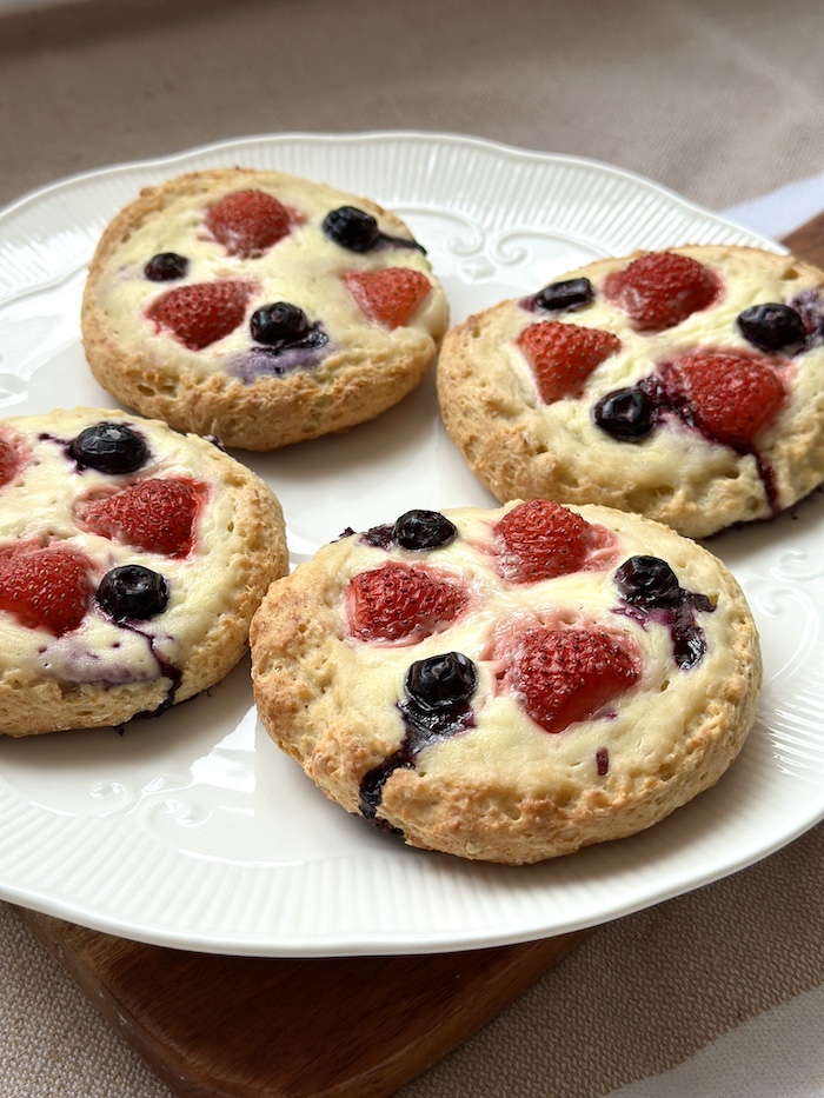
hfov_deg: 30.3
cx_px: 412
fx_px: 1523
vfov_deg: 39.7
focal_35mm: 48
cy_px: 549
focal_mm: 6.86
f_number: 1.78
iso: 80
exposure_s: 1/363
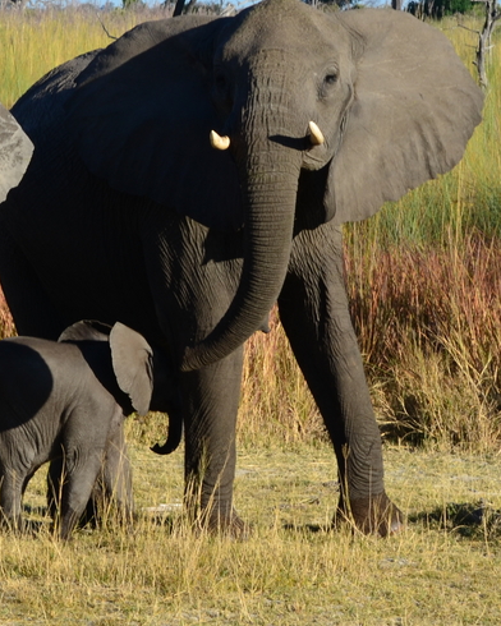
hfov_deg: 5.9
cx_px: 112
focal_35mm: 264
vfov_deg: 7.3
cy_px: 210
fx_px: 4893
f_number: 11
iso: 125
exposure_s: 1/125
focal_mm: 72
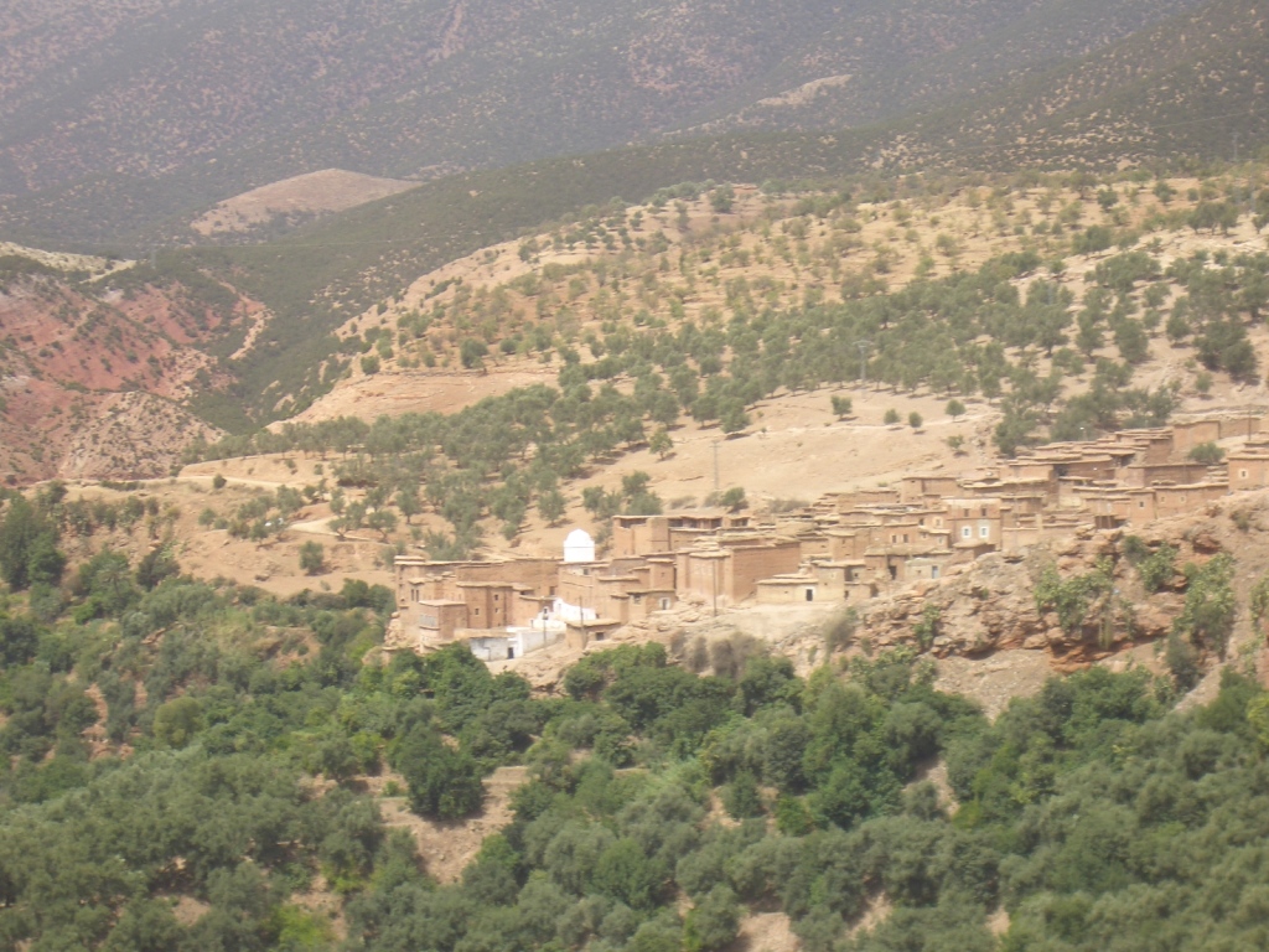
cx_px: 634
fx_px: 3849
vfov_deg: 14.1
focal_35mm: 105
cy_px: 476
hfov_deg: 18.7
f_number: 4.8
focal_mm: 17.4
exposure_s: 1/250
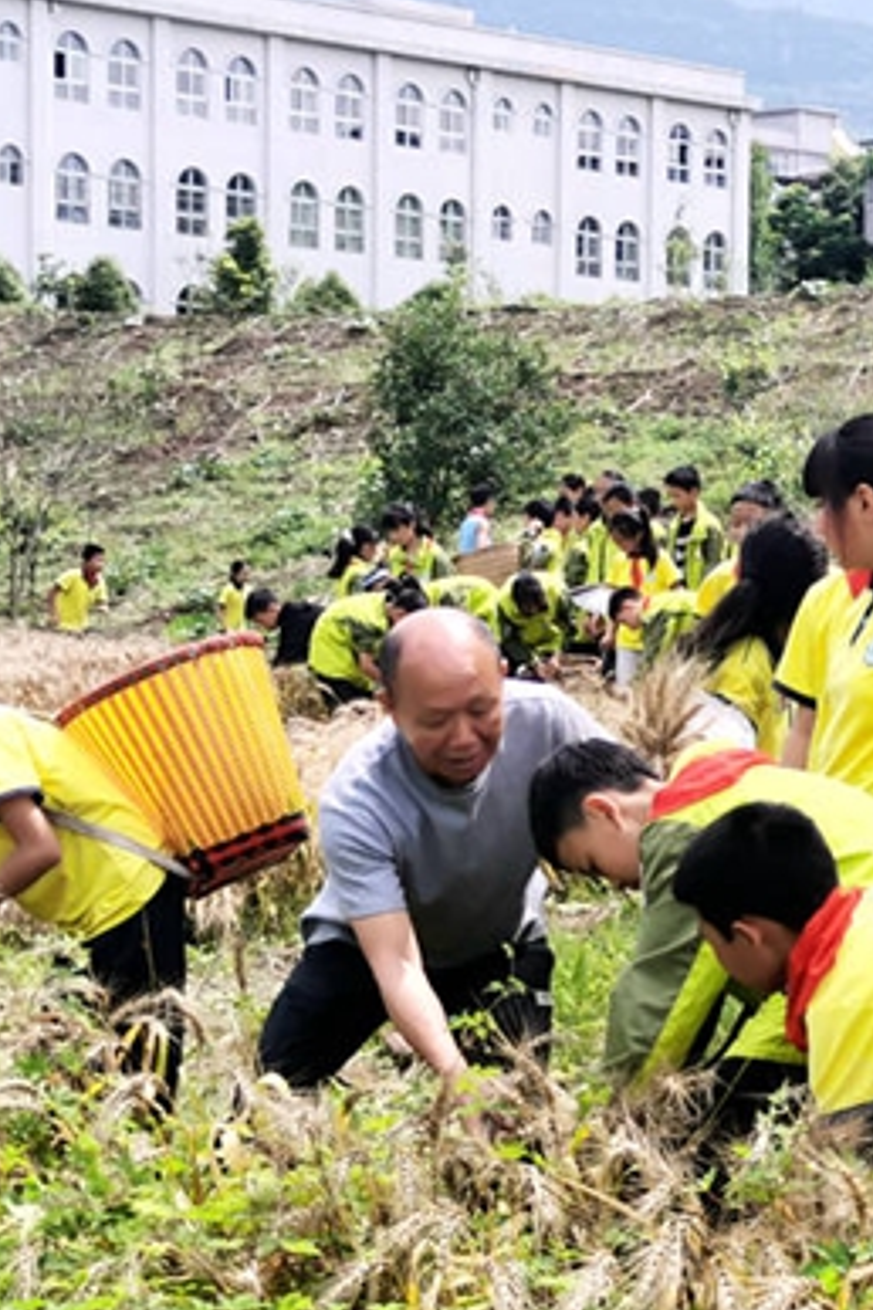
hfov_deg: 14.3
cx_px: 1049
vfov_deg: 21.9
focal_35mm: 93
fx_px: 3383
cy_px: 765
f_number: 1.8
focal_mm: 5.58
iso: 50
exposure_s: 1/2062
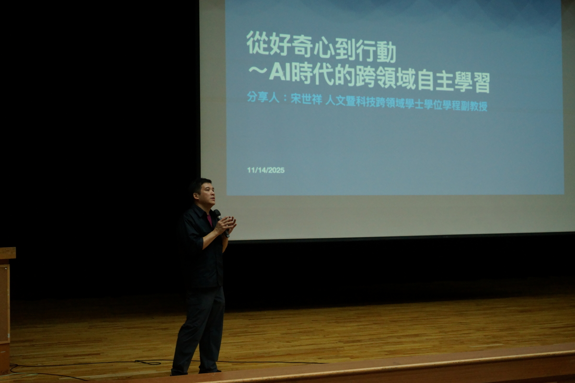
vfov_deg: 29.2
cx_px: 288
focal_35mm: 46
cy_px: 192
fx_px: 735
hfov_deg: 42.7
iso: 3200
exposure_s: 1/40
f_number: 5.6
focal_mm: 46
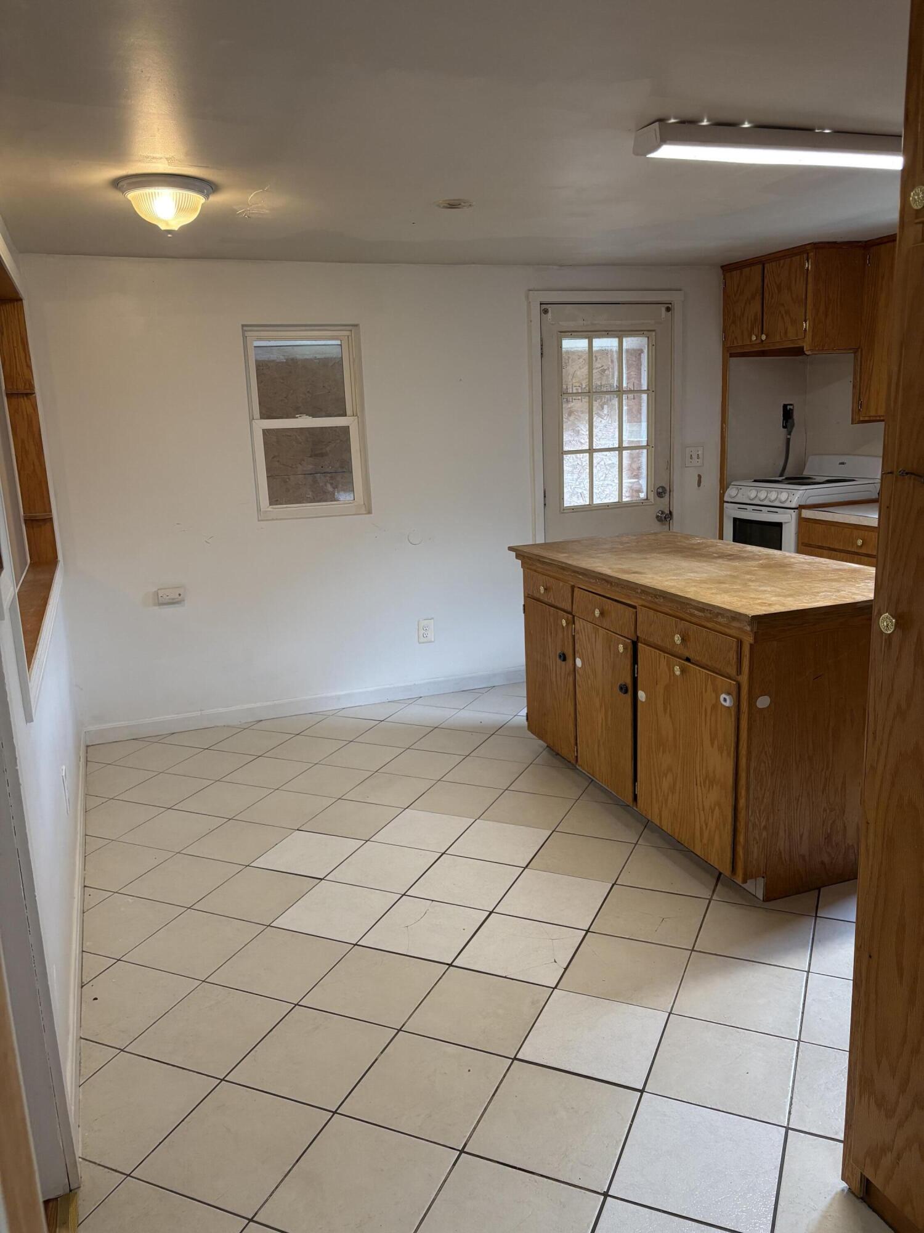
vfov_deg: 67.3
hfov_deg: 53.1
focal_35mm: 26
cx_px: 462
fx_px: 925
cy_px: 616
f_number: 1.6
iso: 160
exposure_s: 1/120
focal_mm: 5.96
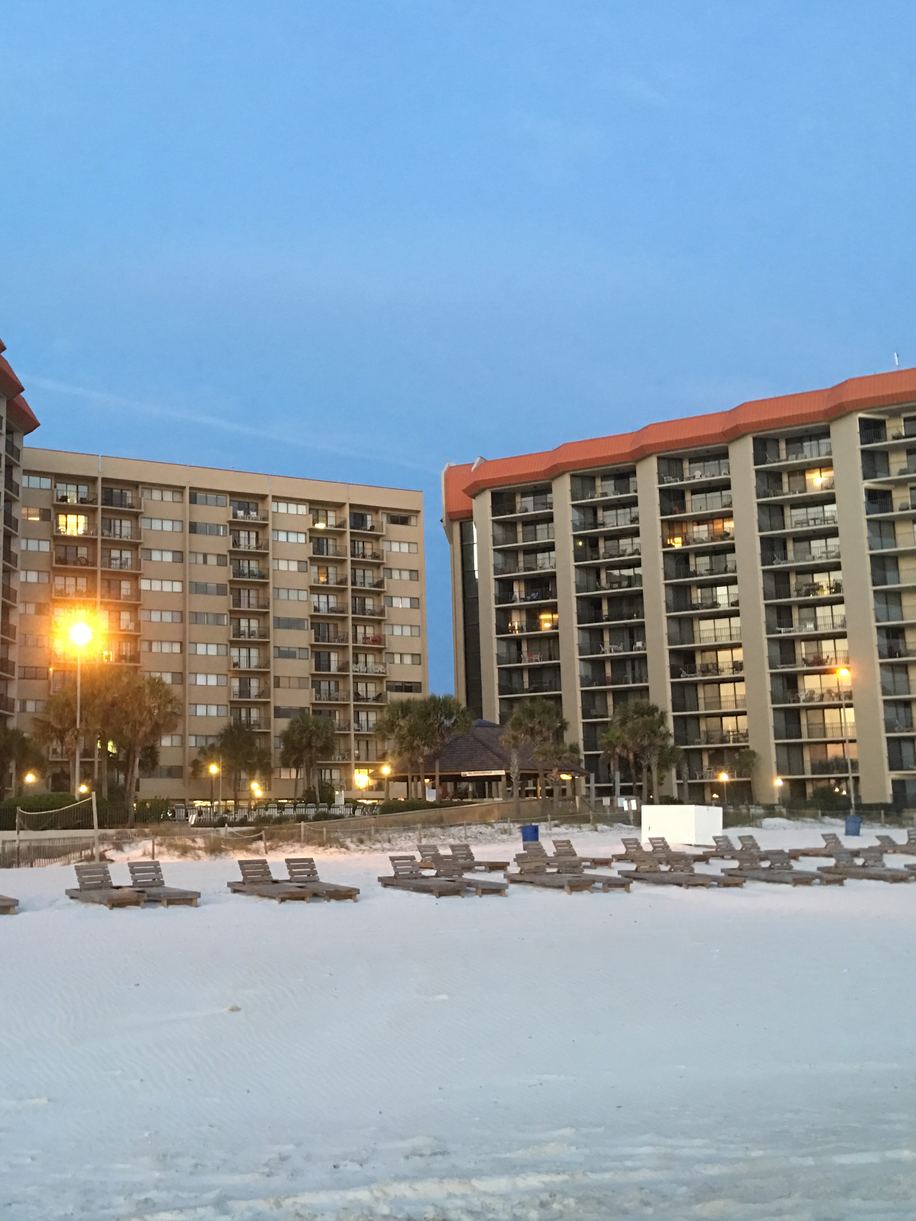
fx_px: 1376
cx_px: 348
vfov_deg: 47.9
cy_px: 608
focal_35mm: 39
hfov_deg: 36.6
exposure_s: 1/4
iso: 100
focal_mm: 4.15
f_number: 2.2
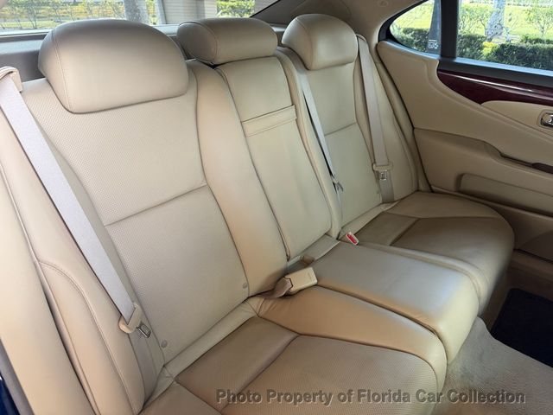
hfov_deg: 71.6
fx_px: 383
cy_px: 208
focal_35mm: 24
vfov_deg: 56.8
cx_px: 276
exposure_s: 1/121
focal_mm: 6.76
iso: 160
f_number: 1.78
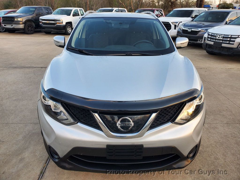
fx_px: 180
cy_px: 90
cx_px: 120
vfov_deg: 53.1
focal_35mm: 26
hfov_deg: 67.3
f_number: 2.4
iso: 50
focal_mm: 4.3
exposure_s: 1/120
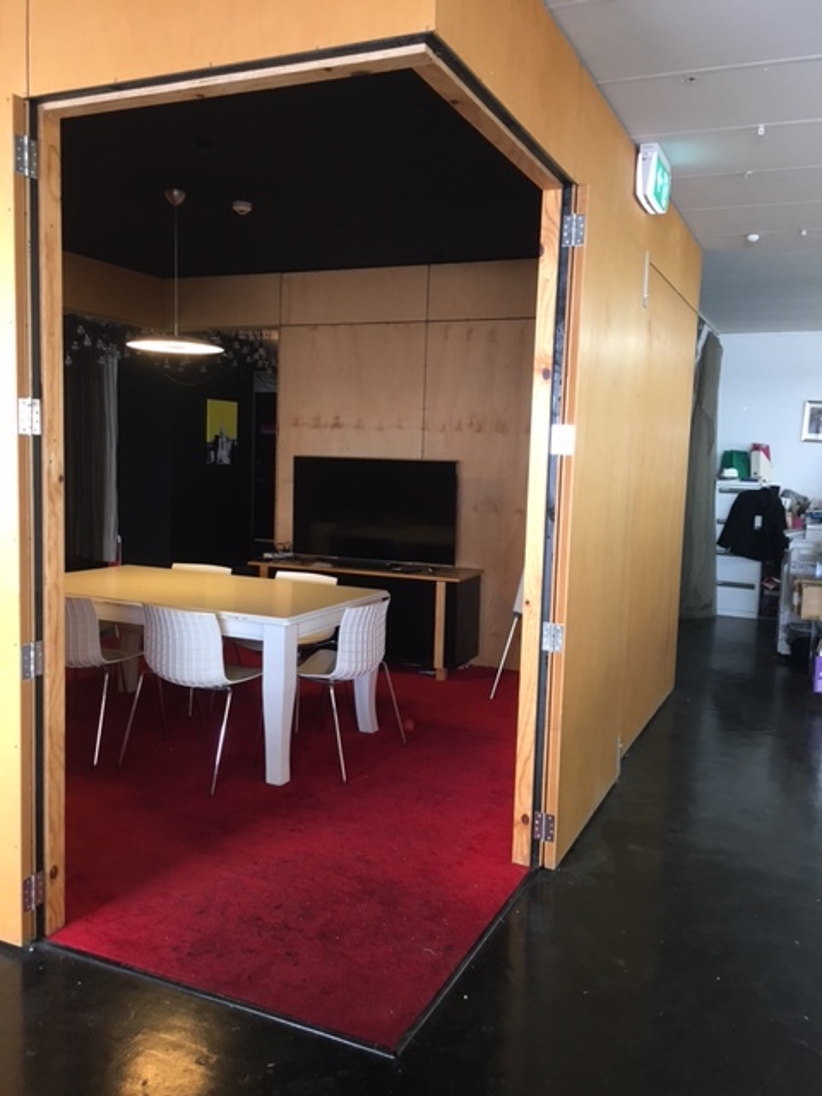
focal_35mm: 29
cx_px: 411
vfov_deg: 61.7
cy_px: 548
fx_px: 918
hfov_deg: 48.2
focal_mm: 4.15
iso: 125
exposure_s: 1/33
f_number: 2.2
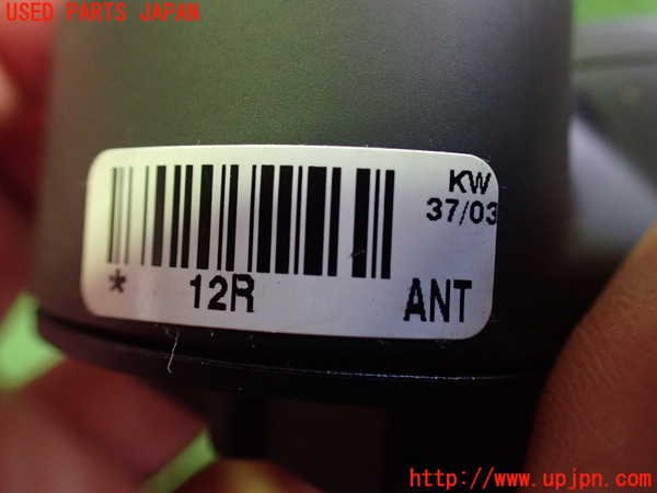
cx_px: 328
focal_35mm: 30
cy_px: 246
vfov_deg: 46.8
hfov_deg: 60.0
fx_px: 569
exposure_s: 1/50
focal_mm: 5.4
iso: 800
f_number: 2.3
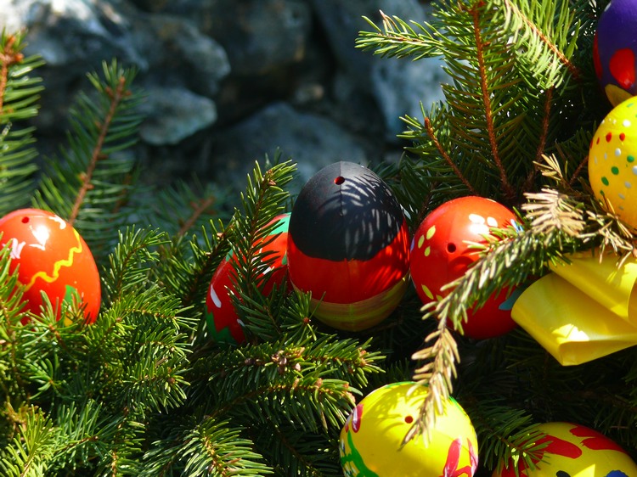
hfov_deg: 9.2
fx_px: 3955
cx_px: 318
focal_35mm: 215
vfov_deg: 6.9
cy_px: 238
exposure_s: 1/125
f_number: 4
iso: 100
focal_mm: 45.4
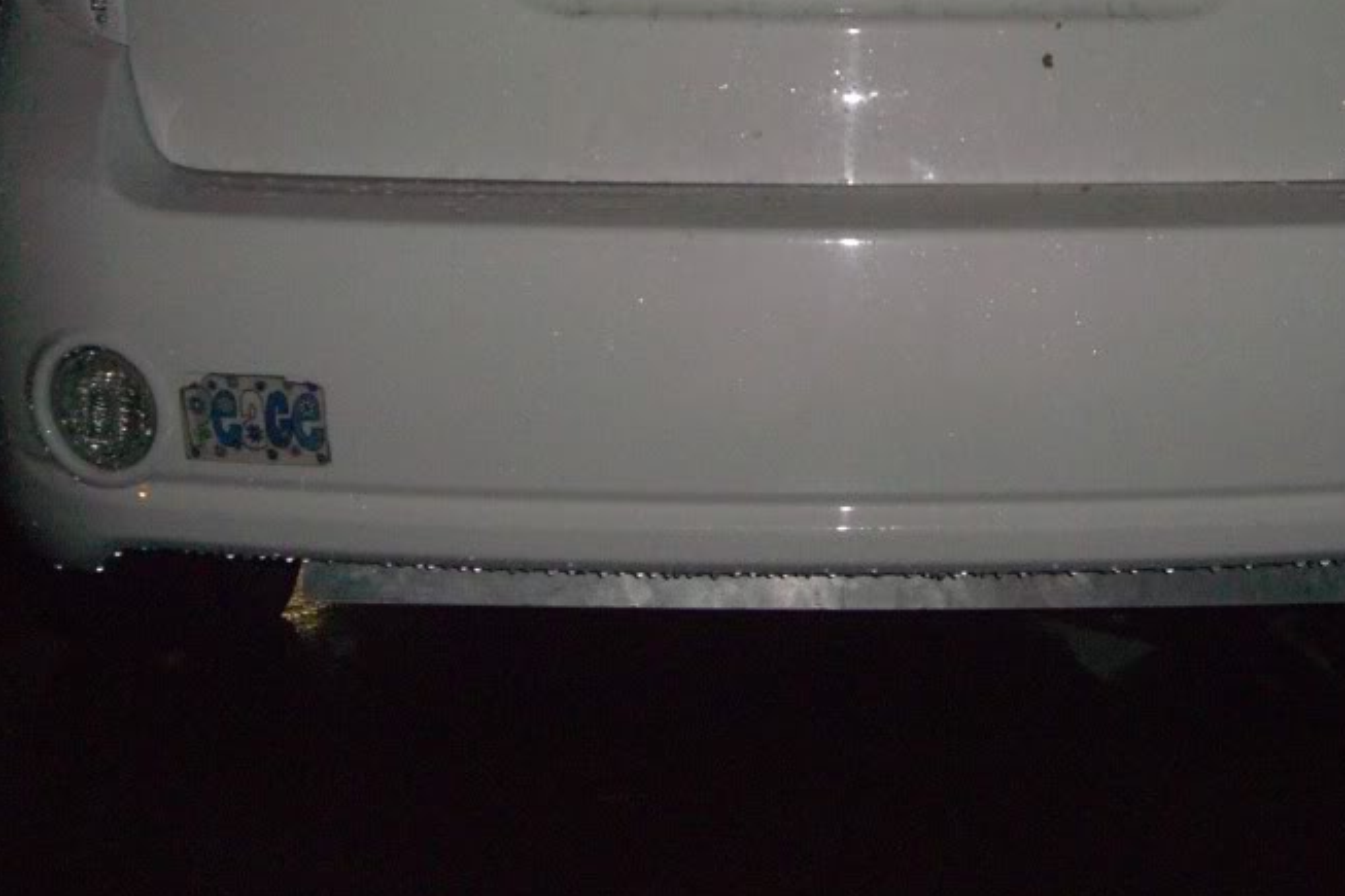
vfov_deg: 21.5
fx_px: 2316
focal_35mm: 62
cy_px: 113
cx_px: 976
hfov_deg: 31.9
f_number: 2.8
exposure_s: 1/60
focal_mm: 7.9
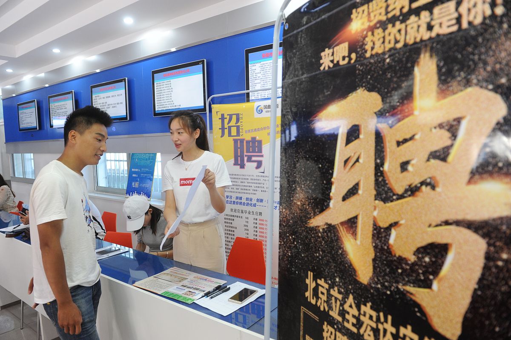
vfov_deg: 53.1
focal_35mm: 24
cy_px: 170
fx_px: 341
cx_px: 256
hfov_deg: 73.8
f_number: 4.5
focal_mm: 24
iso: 1600
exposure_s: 1/80
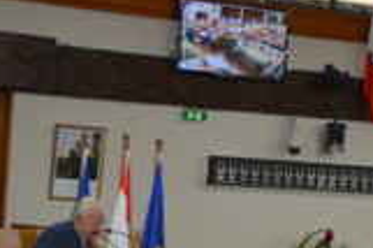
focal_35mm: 171
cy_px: 90
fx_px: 1775
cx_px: 704
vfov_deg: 8.0
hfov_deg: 11.1
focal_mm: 23
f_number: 3.8
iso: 200
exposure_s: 1/125
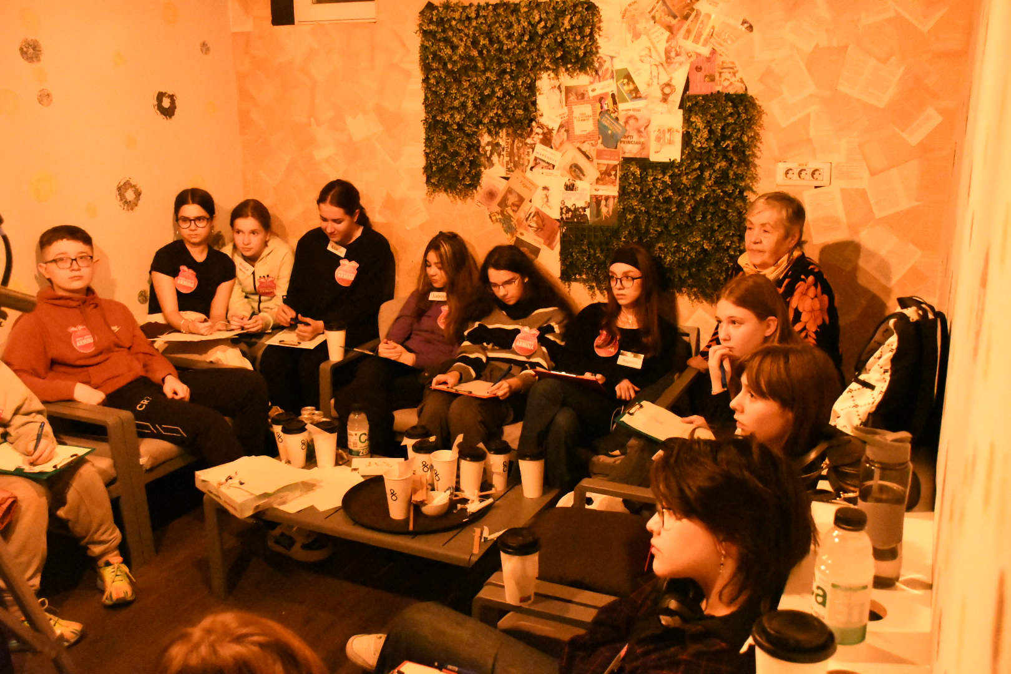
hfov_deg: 55.8
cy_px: 337
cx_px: 506
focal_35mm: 34
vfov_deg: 38.9
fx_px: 955
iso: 40000
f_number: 5.6
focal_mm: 23
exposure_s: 1/50
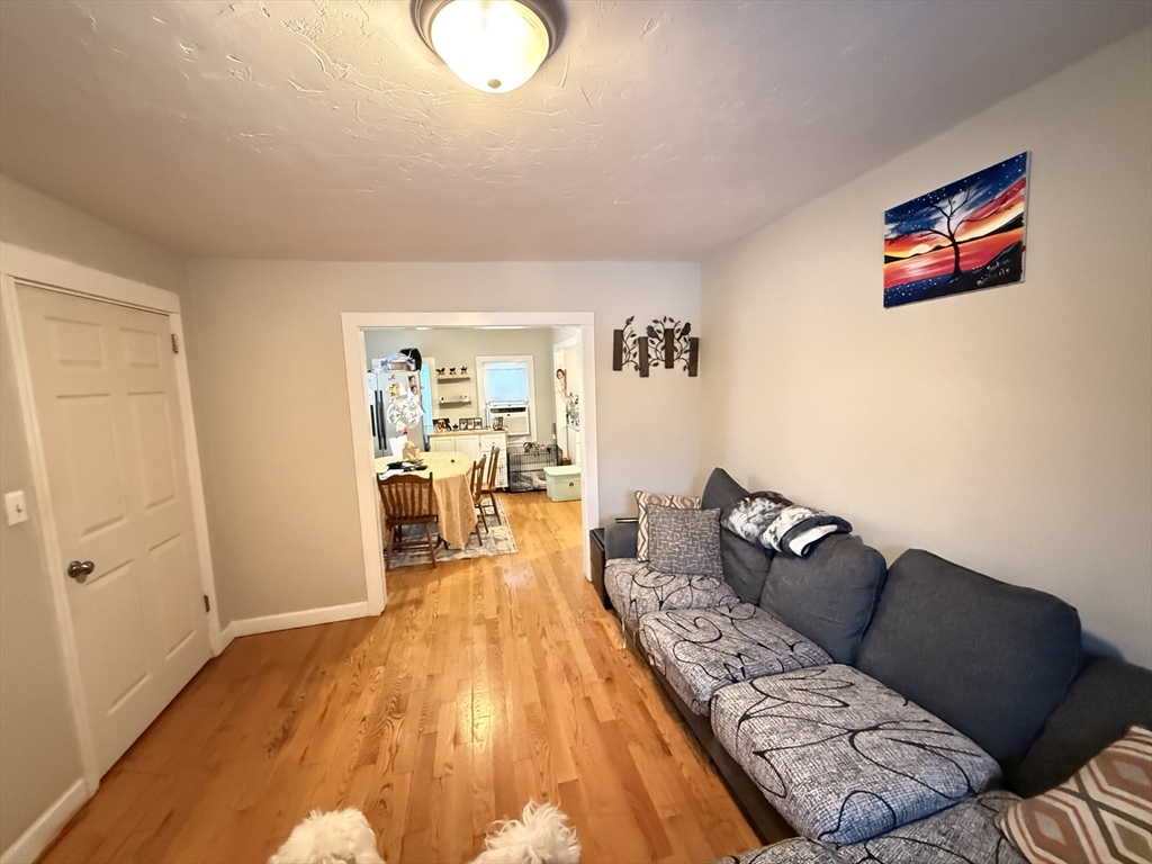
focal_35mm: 14
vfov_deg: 85.7
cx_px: 576
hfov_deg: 102.1
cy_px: 432
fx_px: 466
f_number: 2.2
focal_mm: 2.22
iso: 1600
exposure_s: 1/30
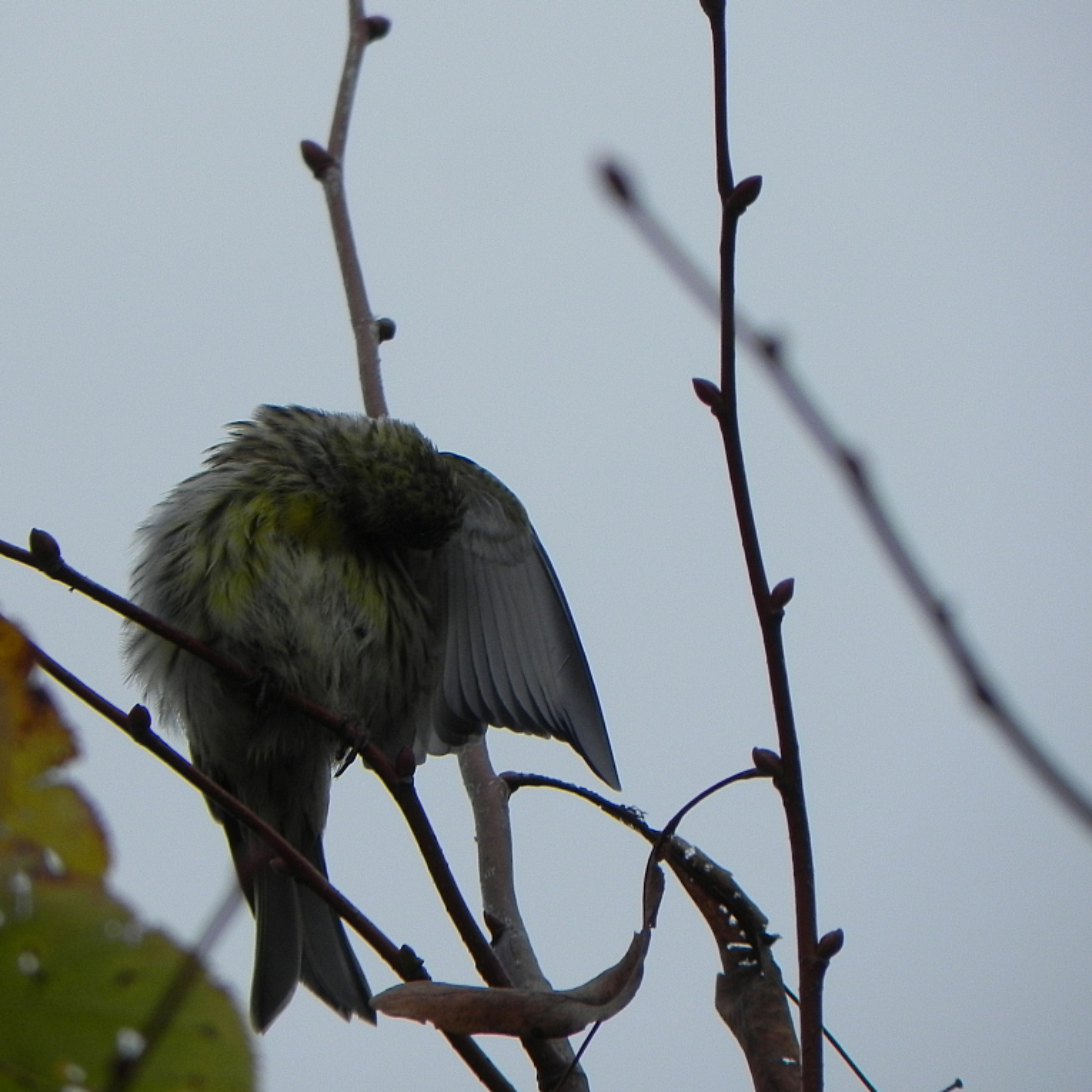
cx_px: 444
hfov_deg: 2.2
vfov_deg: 2.2
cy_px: 545
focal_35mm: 802
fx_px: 28624
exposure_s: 1/458
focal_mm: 120
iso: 160
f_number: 6.3
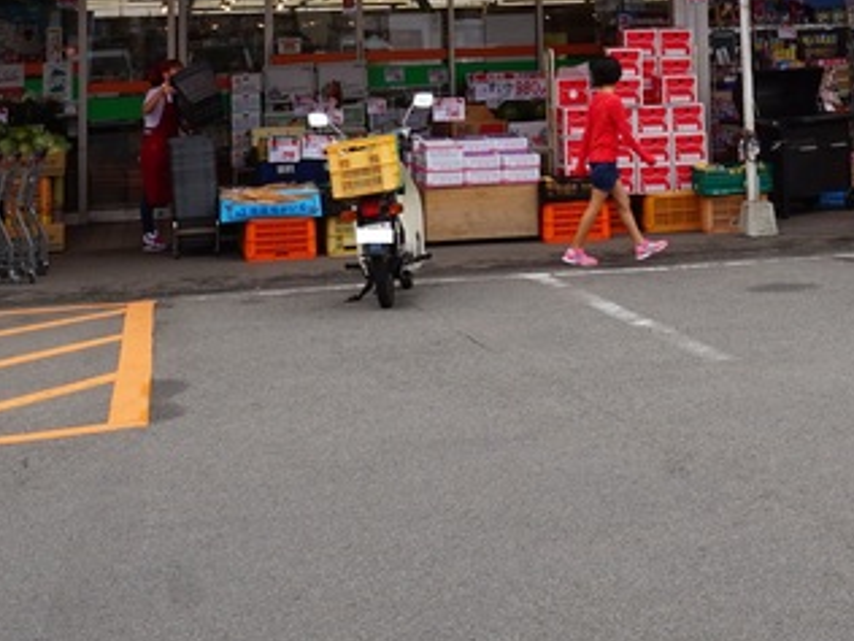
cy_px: -168
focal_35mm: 79
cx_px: 738
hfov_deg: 24.1
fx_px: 1949
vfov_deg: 17.6
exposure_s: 1/100
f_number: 13
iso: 100
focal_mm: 16
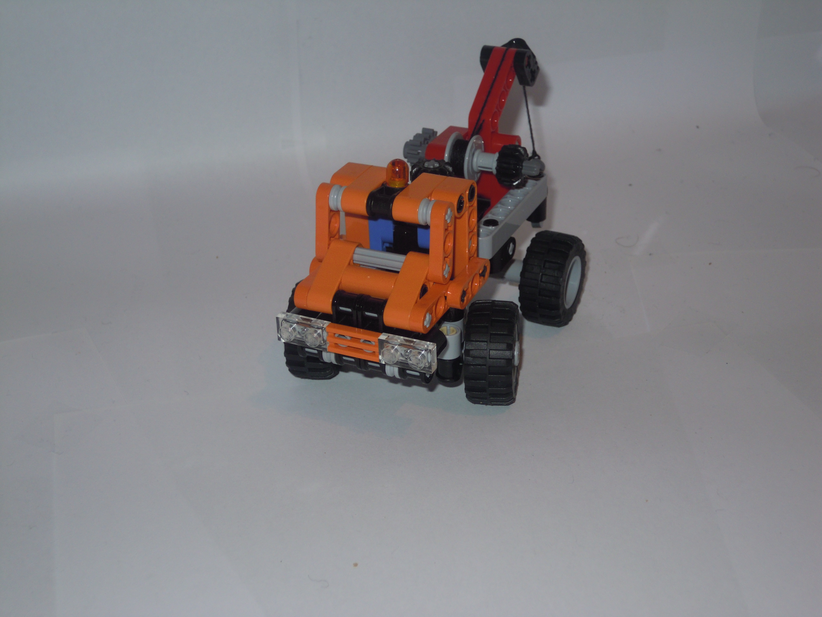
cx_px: 411
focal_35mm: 54
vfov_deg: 27.0
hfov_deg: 35.5
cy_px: 308
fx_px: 1282
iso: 100
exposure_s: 1/40
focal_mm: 9.6
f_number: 3.7
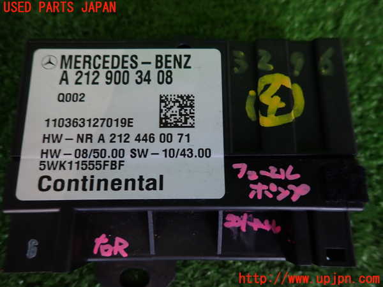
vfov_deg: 54.9
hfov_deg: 69.4
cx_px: 192
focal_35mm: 25
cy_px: 144
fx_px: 277
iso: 125
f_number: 2
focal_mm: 4.5
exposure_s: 1/60
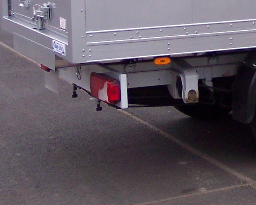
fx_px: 1099
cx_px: 375
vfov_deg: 10.3
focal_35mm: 145
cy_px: -93
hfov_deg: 12.7
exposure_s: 1/350
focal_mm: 8
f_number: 2.8
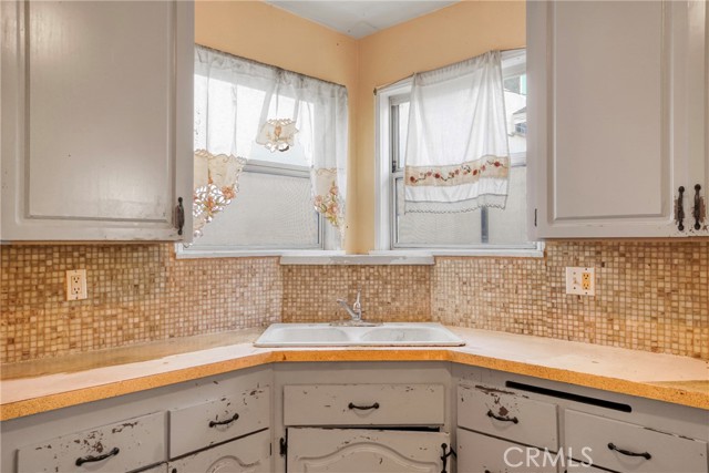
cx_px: 354
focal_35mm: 26
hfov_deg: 70.4
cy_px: 236
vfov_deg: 50.4
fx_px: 502
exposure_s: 1/30
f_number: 4
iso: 640
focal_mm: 17
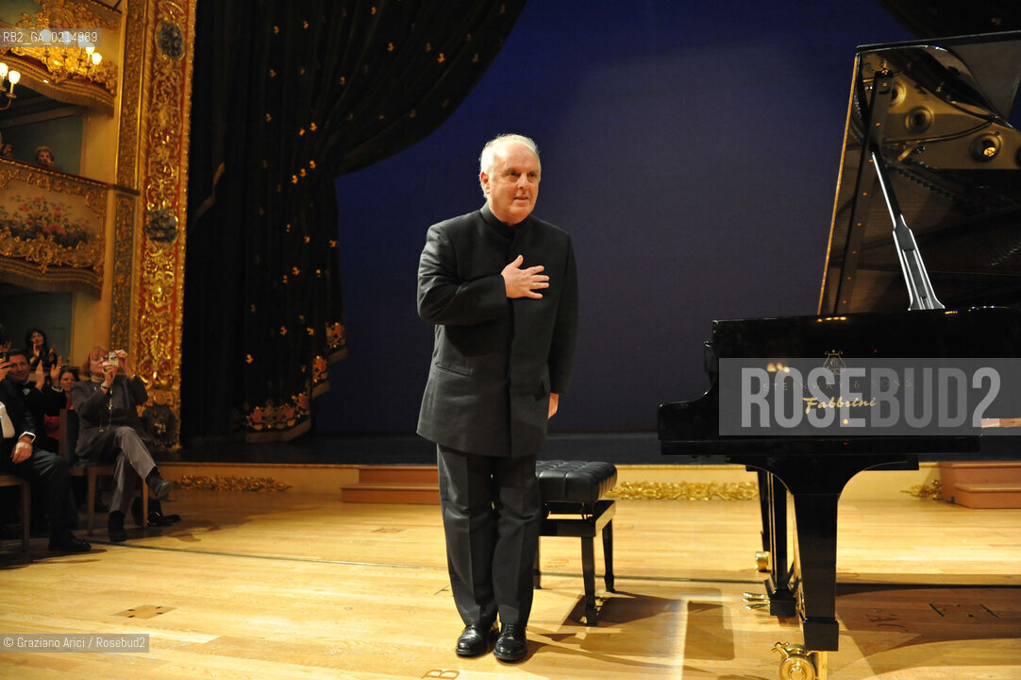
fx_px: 680
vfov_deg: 53.1
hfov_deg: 73.8
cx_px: 510
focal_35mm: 24
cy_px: 340
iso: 4000
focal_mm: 24
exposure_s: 1/160
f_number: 3.5
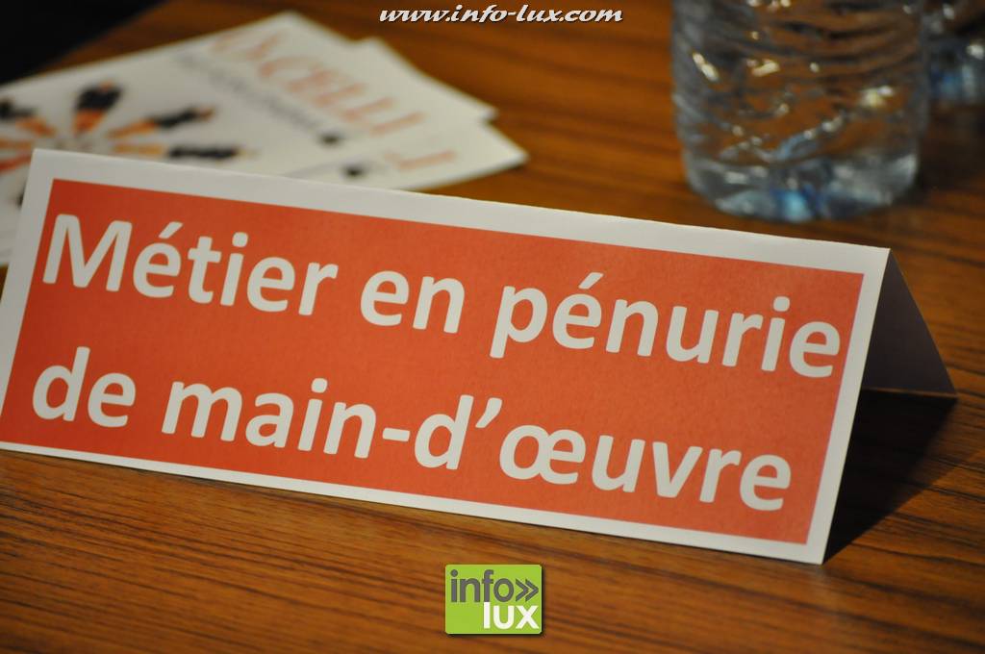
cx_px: 492
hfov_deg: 9.5
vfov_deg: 6.3
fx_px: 5943
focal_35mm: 218
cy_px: 327
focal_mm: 145
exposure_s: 1/100
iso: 1600
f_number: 5
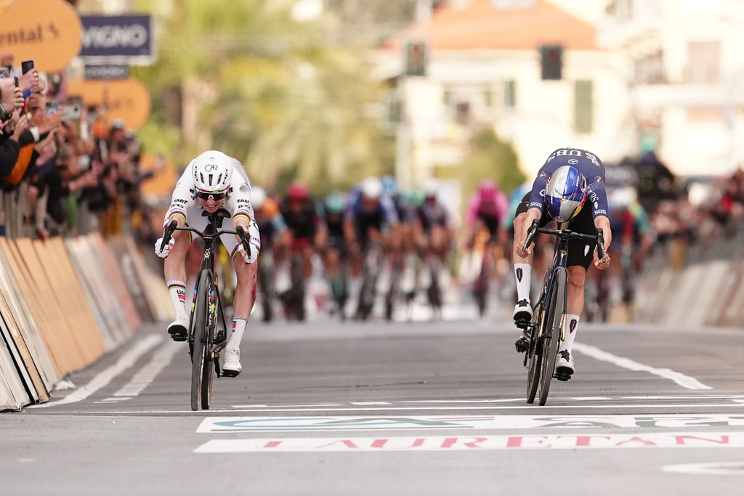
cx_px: 372
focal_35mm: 300
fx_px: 6200
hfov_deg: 6.9
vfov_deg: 4.6
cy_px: 248
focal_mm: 300
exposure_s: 1/4000
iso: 1600
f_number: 3.2
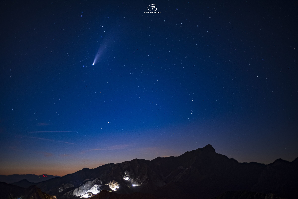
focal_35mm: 50
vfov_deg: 27.0
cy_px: 100
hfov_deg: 39.6
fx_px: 414
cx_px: 149
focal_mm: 50
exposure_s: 10
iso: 640
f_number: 1.8
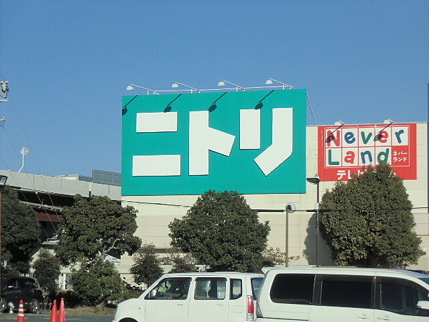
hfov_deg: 16.0
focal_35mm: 123
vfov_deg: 12.0
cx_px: 214
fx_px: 1524
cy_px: 161
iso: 64
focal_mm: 21.79
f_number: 5.5
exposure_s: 1/640
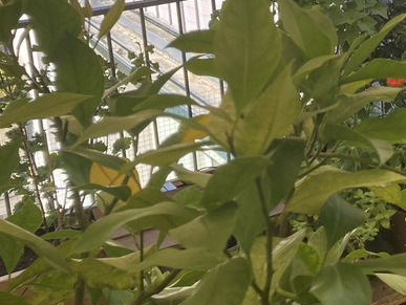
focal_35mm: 74
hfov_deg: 23.7
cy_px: 23
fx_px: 869
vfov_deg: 19.5
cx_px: 504
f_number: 1.8
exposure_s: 1/398
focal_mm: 3.99
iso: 20
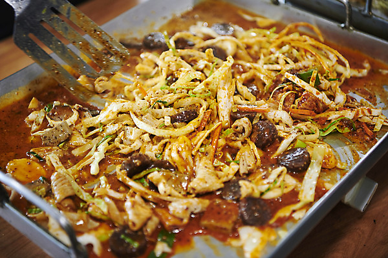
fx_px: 625
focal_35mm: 58
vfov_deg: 23.4
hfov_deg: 34.5
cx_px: 194
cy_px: 129
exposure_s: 1/160
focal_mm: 58
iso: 800
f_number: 2.8
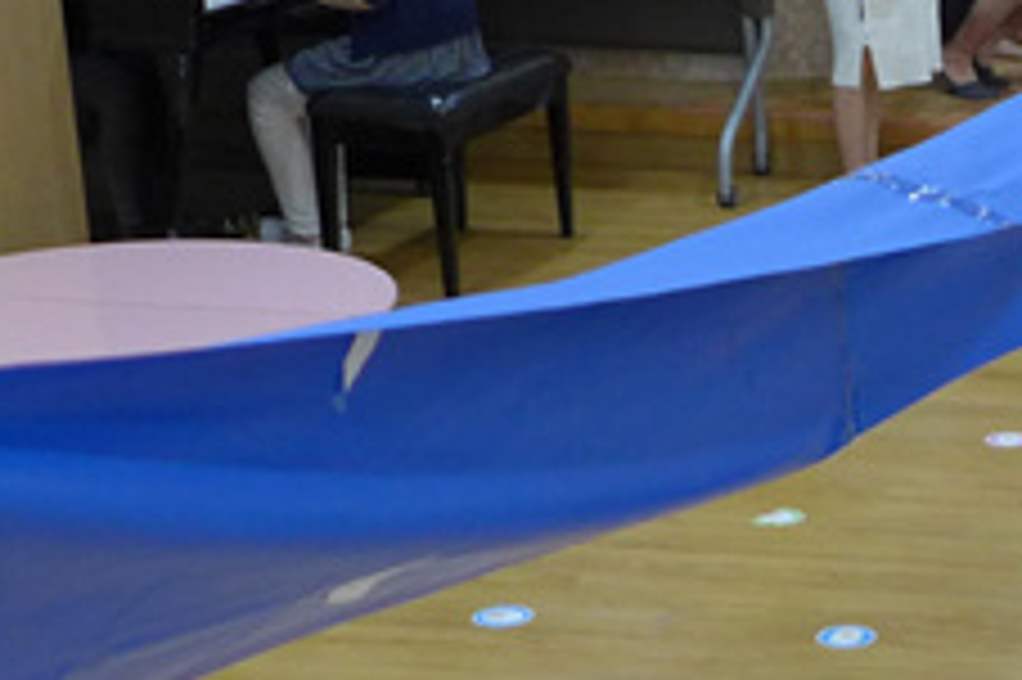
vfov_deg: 15.5
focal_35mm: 88
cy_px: 495
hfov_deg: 20.2
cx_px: 1486
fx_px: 2496
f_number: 1.4
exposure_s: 1/250
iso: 320
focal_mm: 4.7
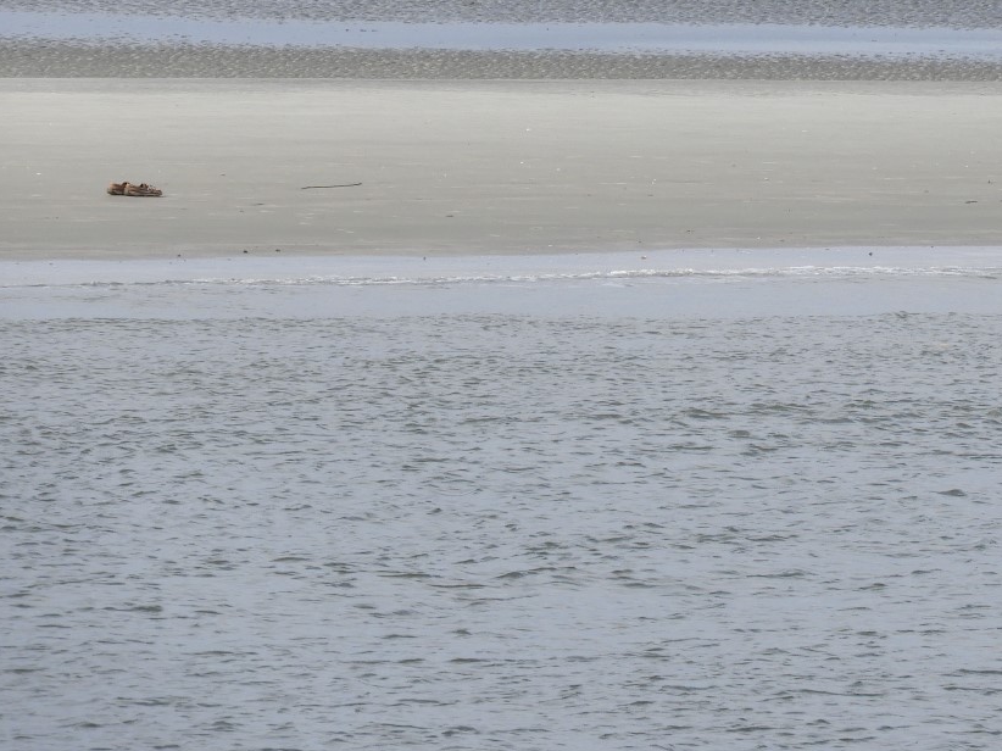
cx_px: 812
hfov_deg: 2.3
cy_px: 105
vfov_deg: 1.7
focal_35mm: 876
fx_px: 25349
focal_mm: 89.6
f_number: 5.6
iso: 100
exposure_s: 1/400
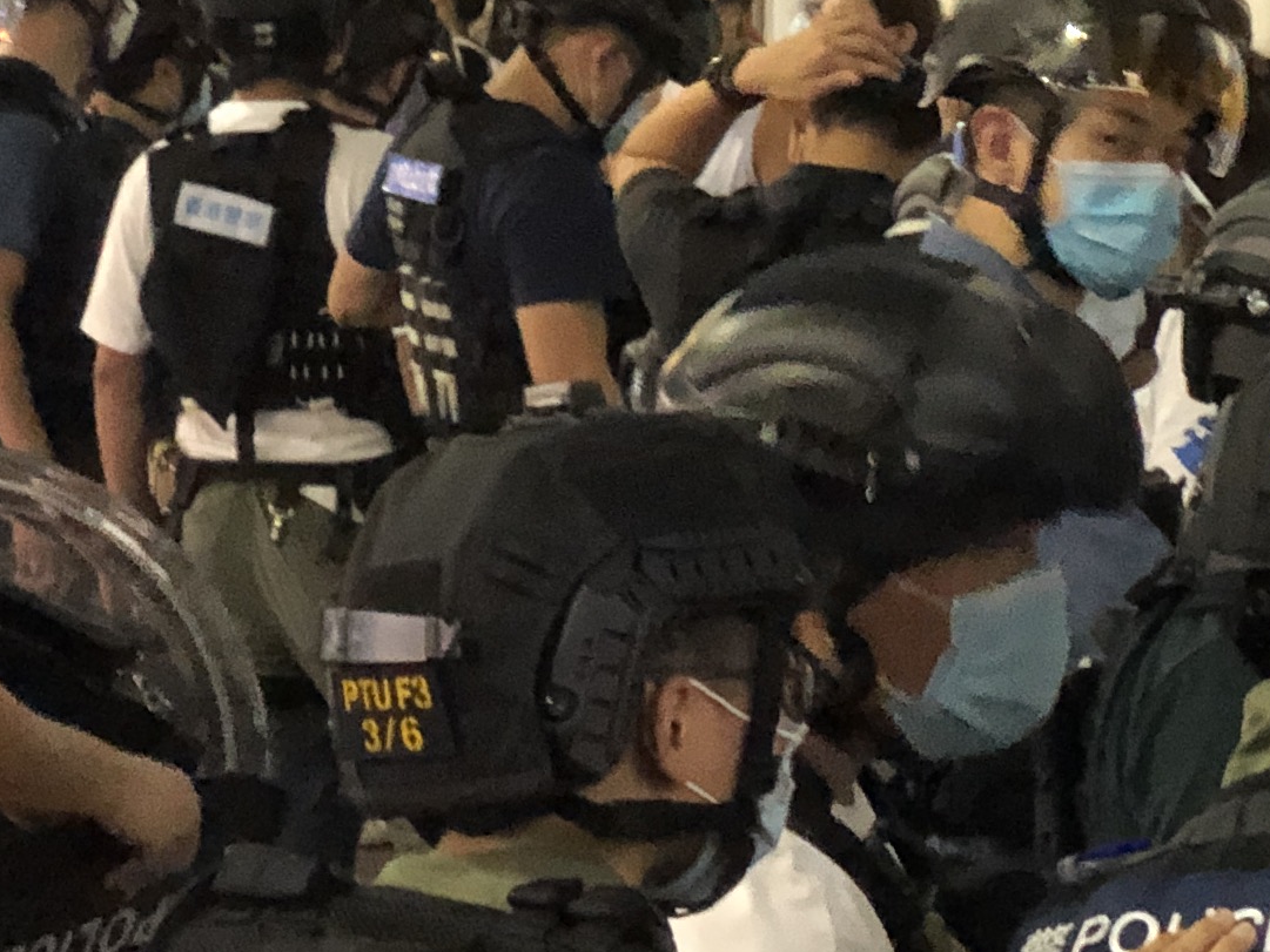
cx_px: 1983
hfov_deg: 9.8
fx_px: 7118
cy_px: 639
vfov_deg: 7.7
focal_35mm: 194
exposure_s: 1/11
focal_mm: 6
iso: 160
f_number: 2.4
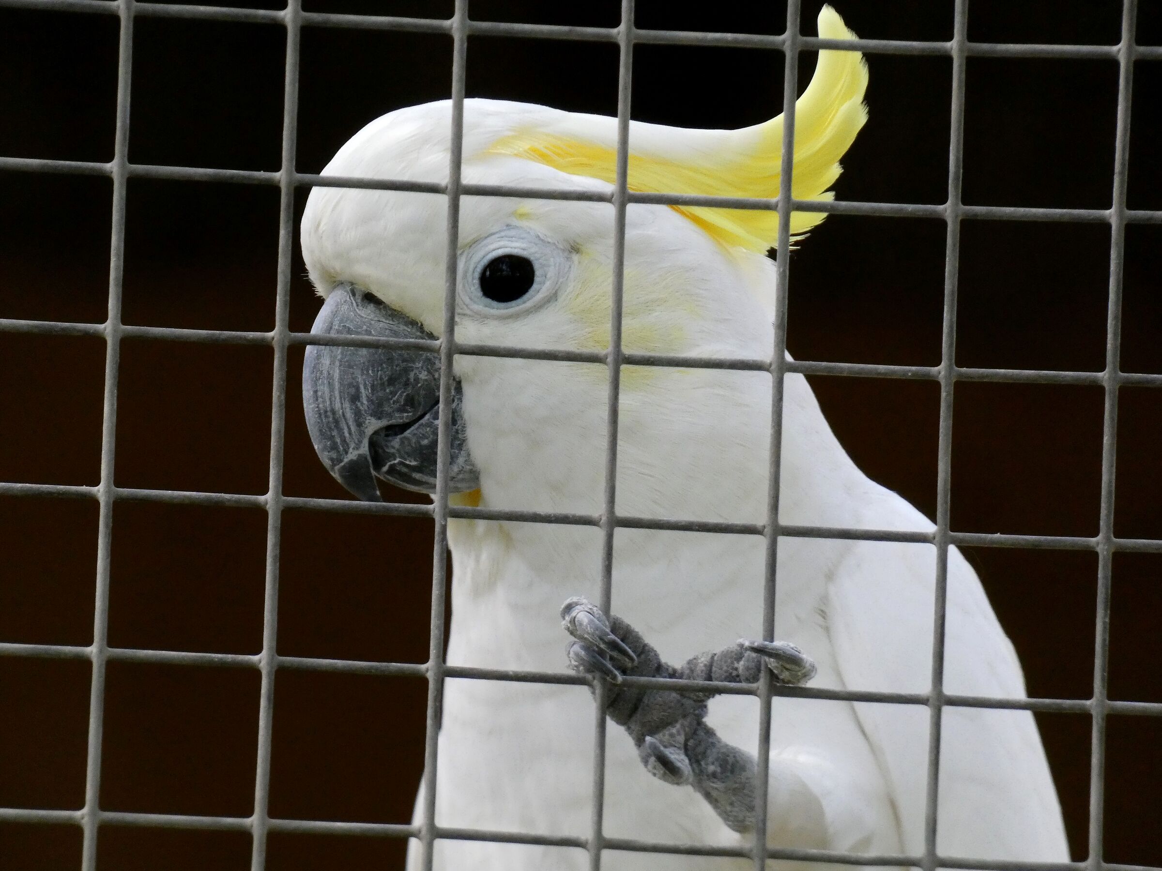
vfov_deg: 2.0
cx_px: 581
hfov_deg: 2.7
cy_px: 436
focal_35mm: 737
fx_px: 24740
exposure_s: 1/400
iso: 800
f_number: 5.6
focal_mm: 132.1
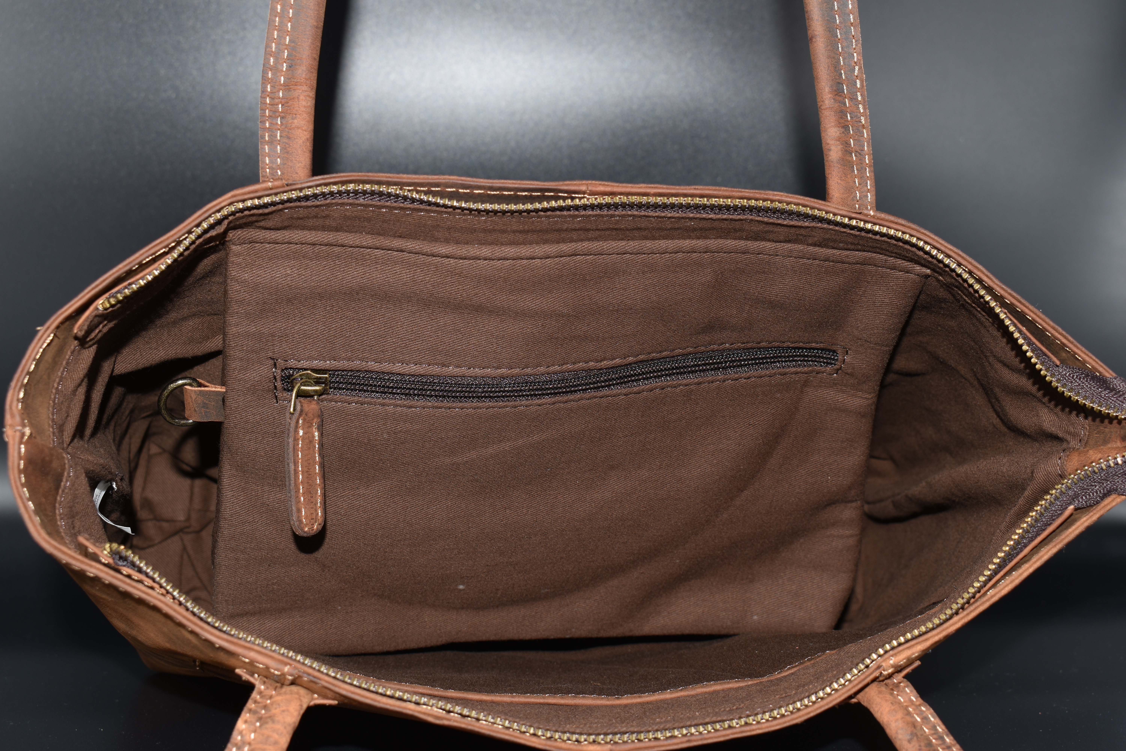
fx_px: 1595
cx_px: 563
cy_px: 376
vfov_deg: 26.5
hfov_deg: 38.9
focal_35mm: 51
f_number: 8
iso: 100
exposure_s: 1/60
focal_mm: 34
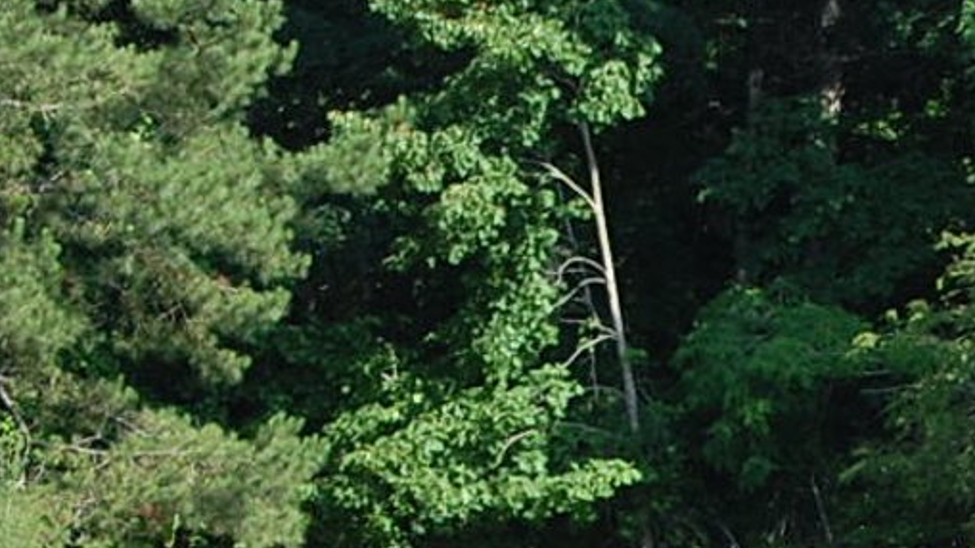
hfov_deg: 7.4
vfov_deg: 4.2
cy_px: 884
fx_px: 7489
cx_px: 1315
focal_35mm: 290
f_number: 7.1
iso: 200
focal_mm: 55
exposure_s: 1/200
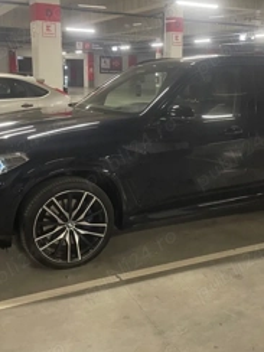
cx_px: 159
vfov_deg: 45.8
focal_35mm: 41
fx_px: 417
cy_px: 170
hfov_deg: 35.0
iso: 400
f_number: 1.6
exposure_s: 1/50
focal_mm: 5.1
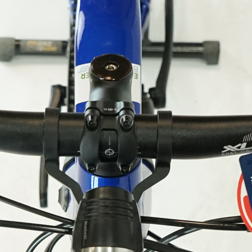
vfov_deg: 13.5
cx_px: 100
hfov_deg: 13.9
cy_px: 323
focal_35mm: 125
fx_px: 1030
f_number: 5.6
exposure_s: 1/200
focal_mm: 28
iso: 1600
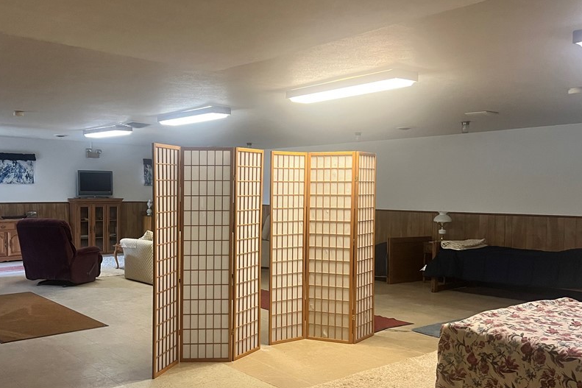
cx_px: 216
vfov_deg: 37.8
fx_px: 566
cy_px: 222
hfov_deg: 53.8
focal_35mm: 35
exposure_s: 1/60
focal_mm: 5.7
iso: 500
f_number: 1.5
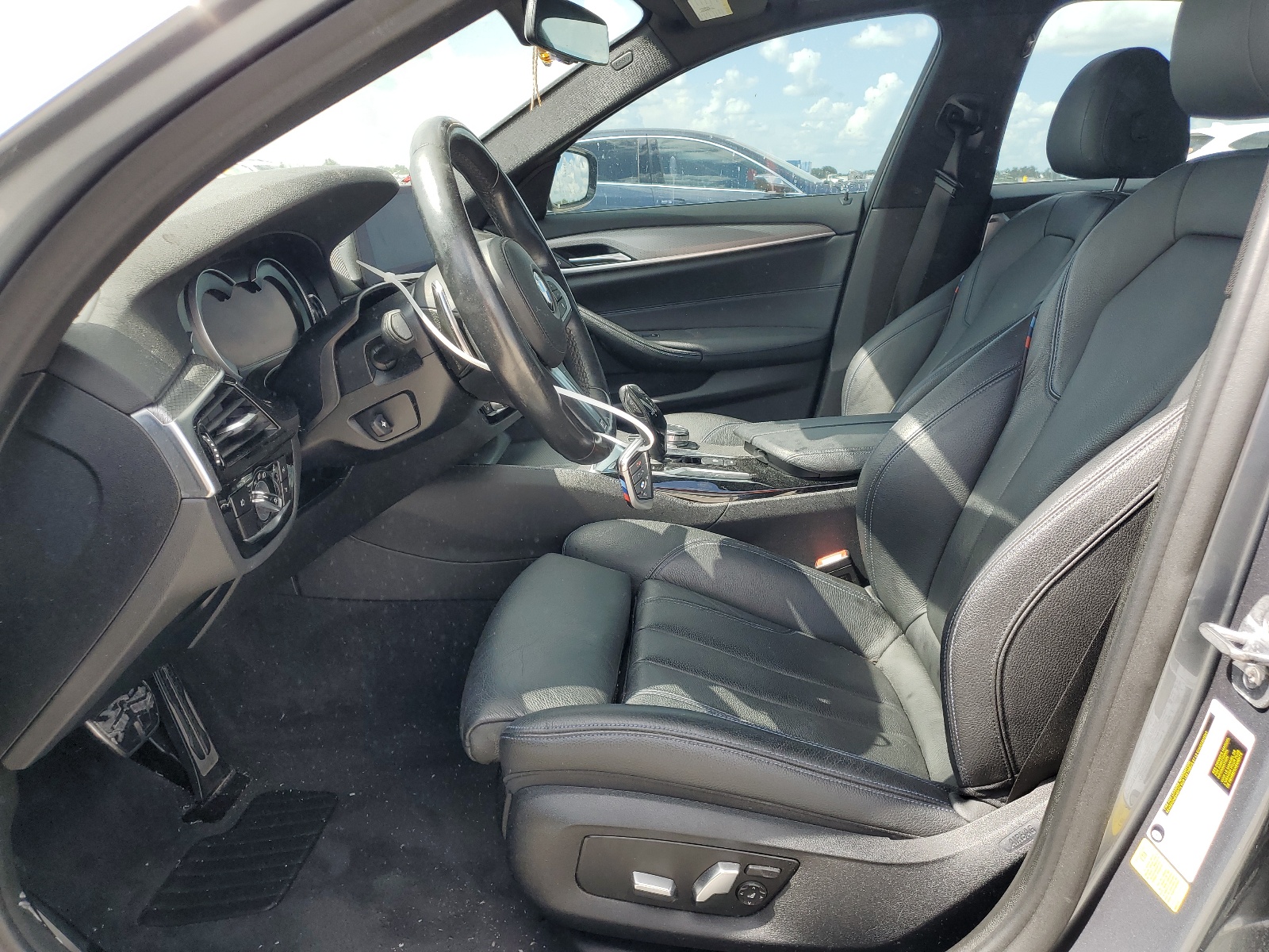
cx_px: 634
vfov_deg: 53.1
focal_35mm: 26
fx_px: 953
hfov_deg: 67.3
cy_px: 476
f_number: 1.5
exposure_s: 1/625
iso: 50
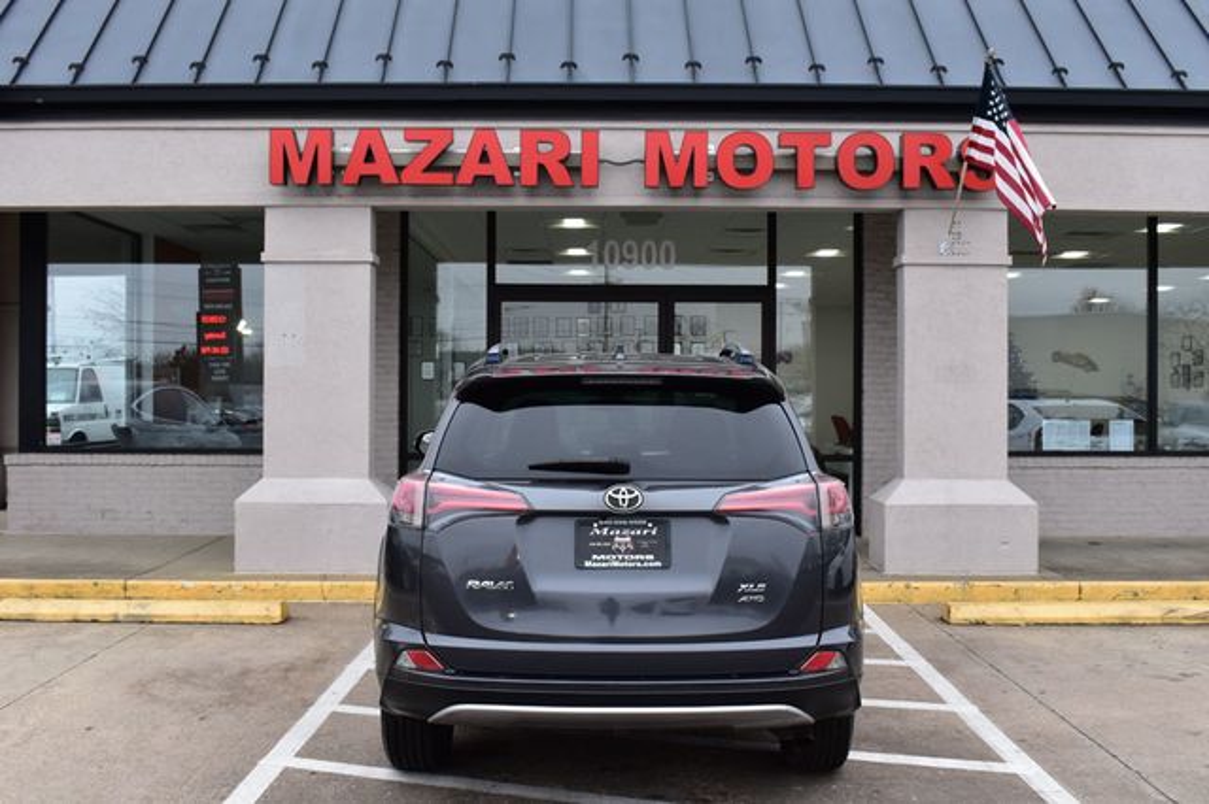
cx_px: 604
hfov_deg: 51.3
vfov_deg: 35.5
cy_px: 402
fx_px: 1259
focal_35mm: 38
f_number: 9
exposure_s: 1/100
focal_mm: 25
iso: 400
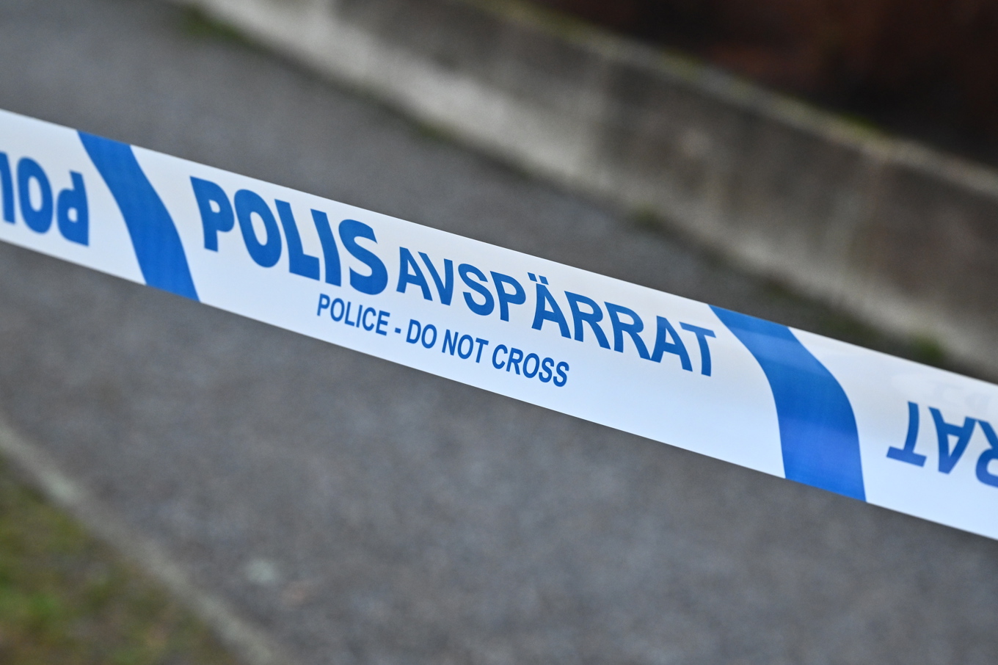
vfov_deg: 19.4
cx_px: 499
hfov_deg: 28.8
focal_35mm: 70
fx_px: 1940
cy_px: 332
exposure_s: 1/1000
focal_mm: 70
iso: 1600
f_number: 4.5
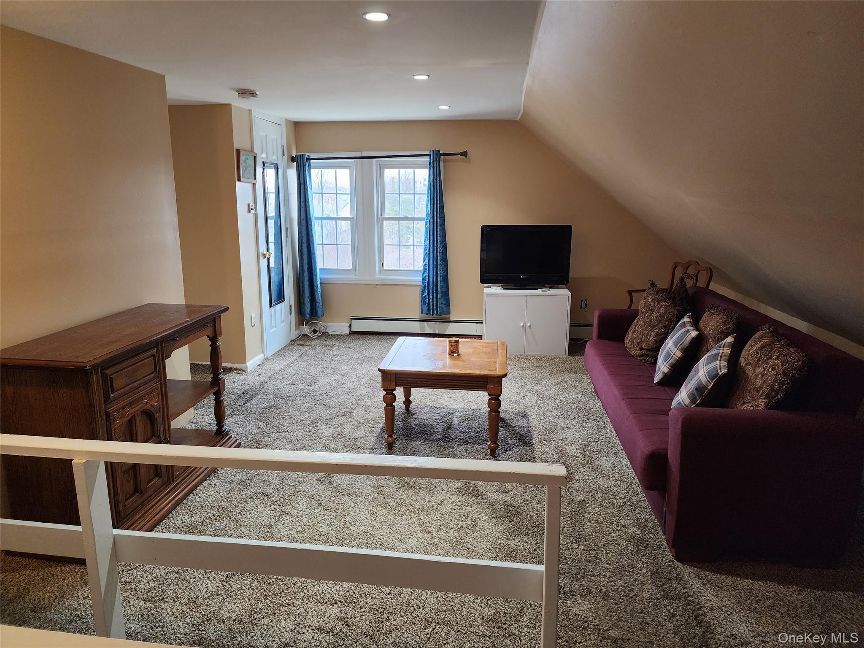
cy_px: 324
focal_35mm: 23
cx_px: 432
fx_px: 574
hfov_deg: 73.9
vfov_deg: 58.9
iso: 500
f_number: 1.8
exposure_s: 1/120
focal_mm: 6.4
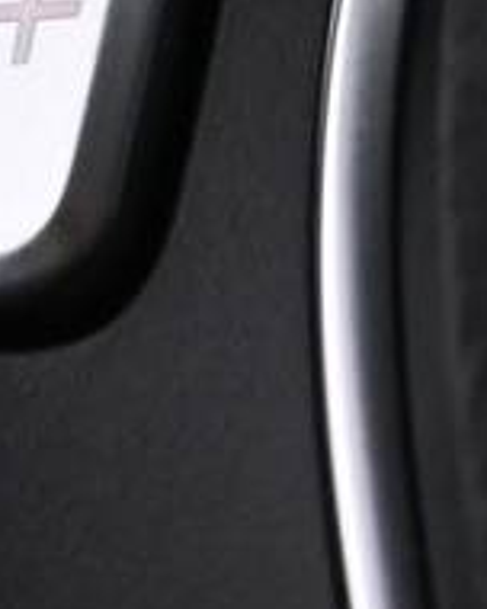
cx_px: -461
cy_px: 128
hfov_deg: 5.3
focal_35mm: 288
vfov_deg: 6.7
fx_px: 5189
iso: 1600
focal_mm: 24
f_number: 4.2
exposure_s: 1/20
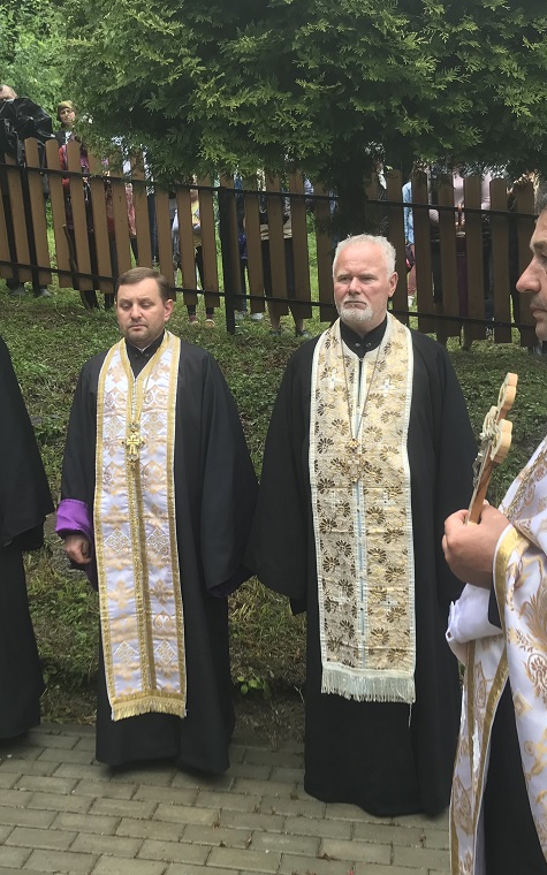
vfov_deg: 49.3
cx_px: 203
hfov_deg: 31.8
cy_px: 435
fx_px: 954
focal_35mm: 40
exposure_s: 1/100
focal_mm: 3.99
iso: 20
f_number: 1.8
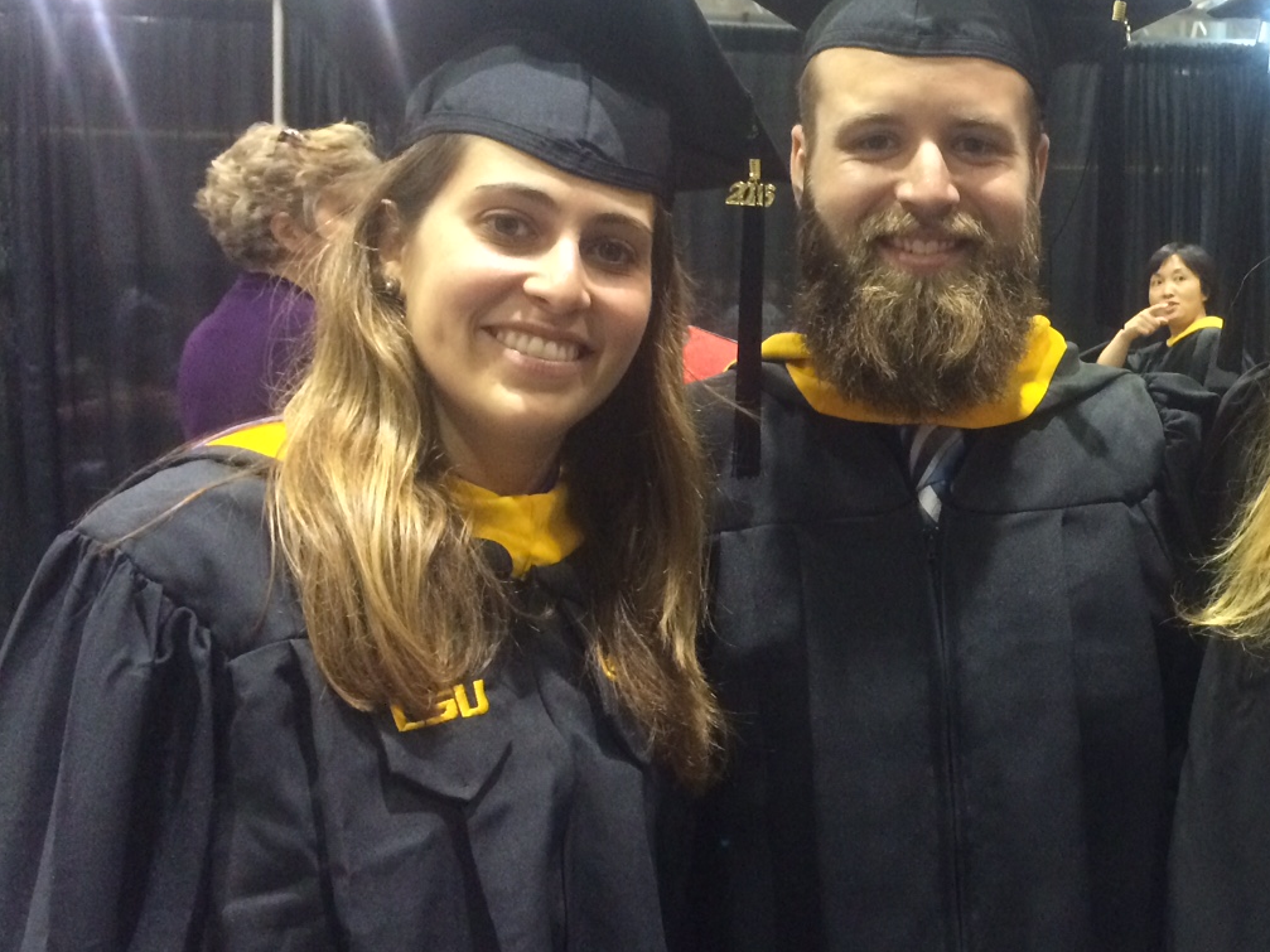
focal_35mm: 47
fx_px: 1724
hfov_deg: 38.8
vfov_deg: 30.9
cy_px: 453
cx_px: 1024
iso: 320
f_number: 2.2
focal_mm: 4.15
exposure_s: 1/30
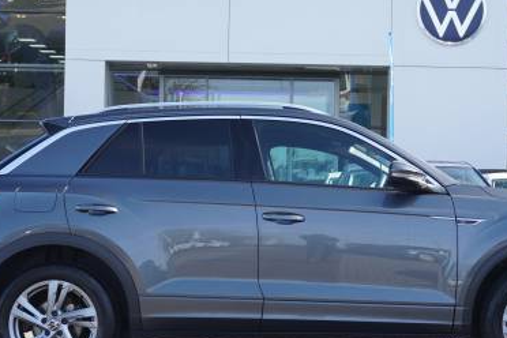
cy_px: 199
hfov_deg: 27.0
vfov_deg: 18.2
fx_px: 1054
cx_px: 307
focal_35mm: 75
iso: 100
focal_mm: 29
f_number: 5.6
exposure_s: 1/80
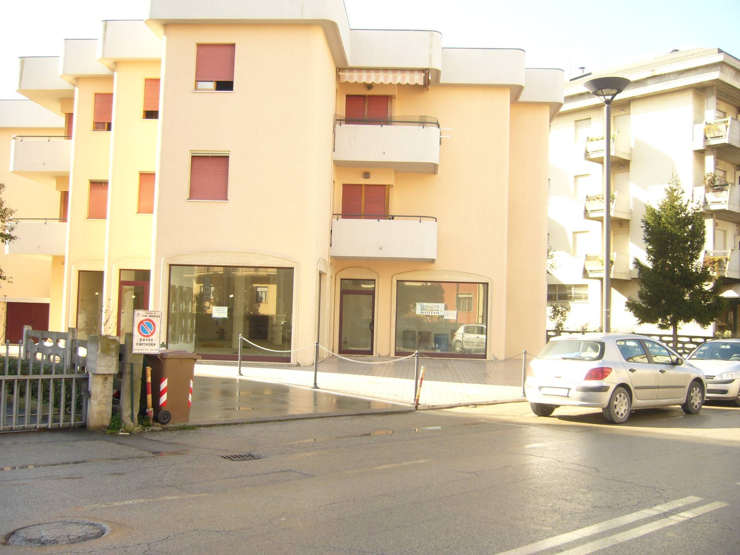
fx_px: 748
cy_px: 278
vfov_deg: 40.7
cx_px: 370
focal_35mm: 35
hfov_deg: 52.6
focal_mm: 5.8
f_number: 2.8
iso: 80
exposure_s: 1/160
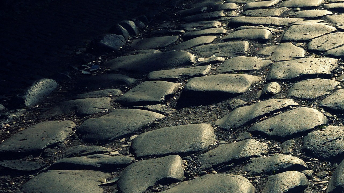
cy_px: 167
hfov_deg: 26.3
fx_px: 675
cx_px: 383
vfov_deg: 16.1
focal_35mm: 74
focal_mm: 20
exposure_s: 1/500
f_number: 8
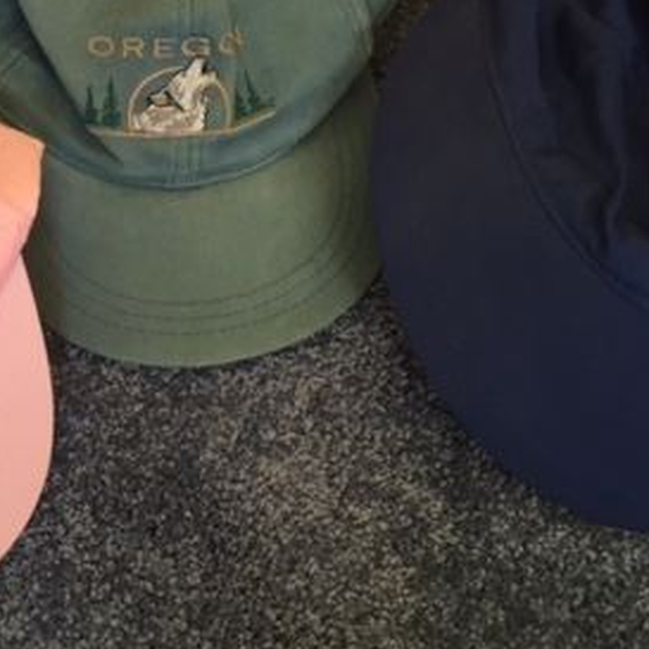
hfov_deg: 28.1
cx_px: 143
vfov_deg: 28.3
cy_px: 183
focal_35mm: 60
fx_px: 1273
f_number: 2.2
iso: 64
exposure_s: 1/30
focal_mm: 4.15
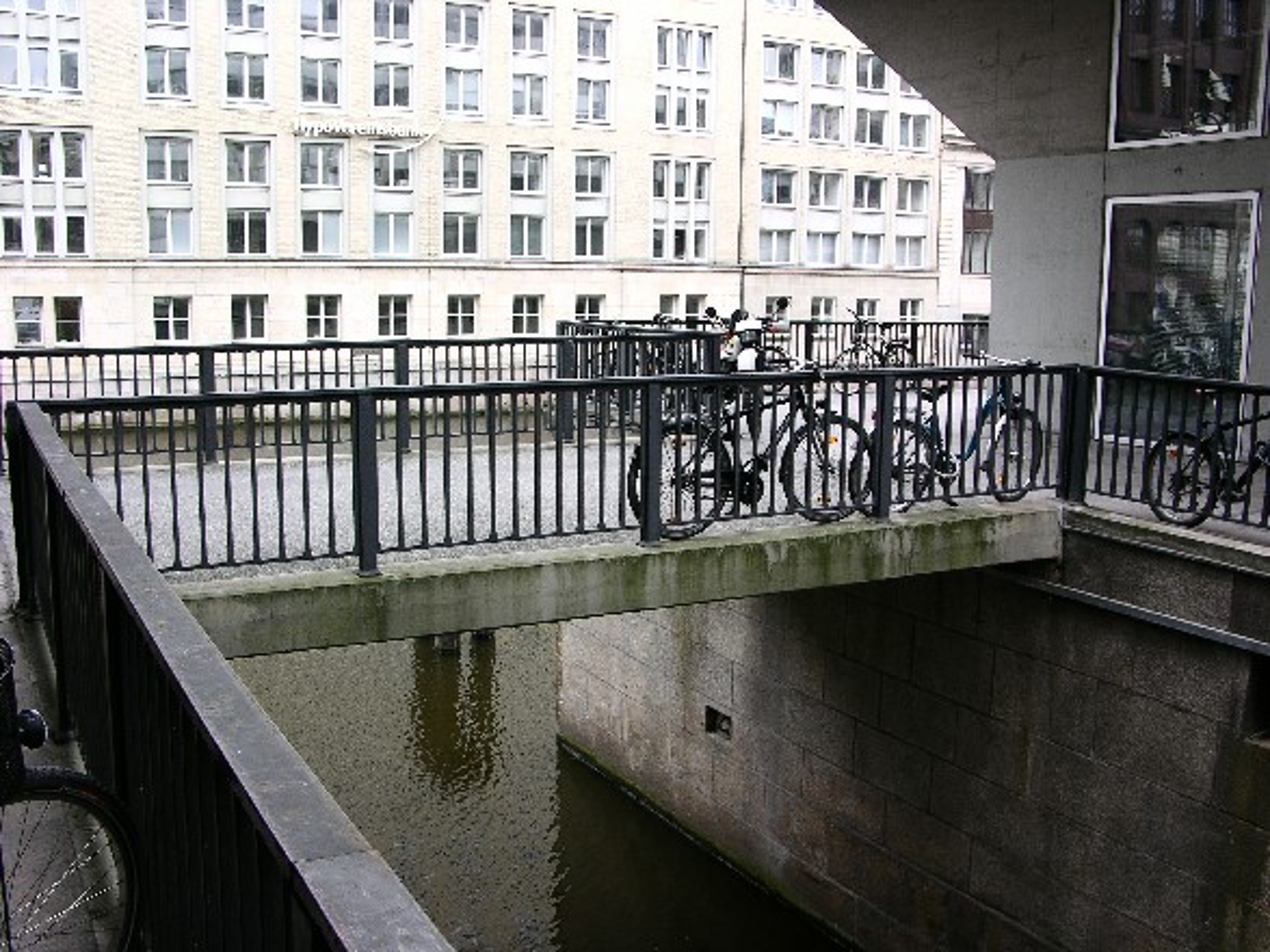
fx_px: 1284
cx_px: 635
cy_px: 476
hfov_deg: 52.6
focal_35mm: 35
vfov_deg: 40.7
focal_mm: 8.9
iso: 50
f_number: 4.5
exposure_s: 1/50.6
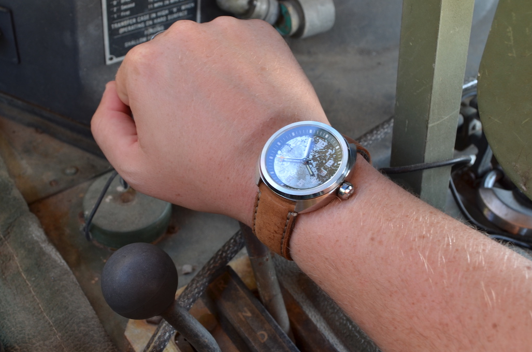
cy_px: 153
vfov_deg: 29.7
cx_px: 264
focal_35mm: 45
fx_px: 664
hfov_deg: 43.7
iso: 100
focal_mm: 22
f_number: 6.3
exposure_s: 1/10
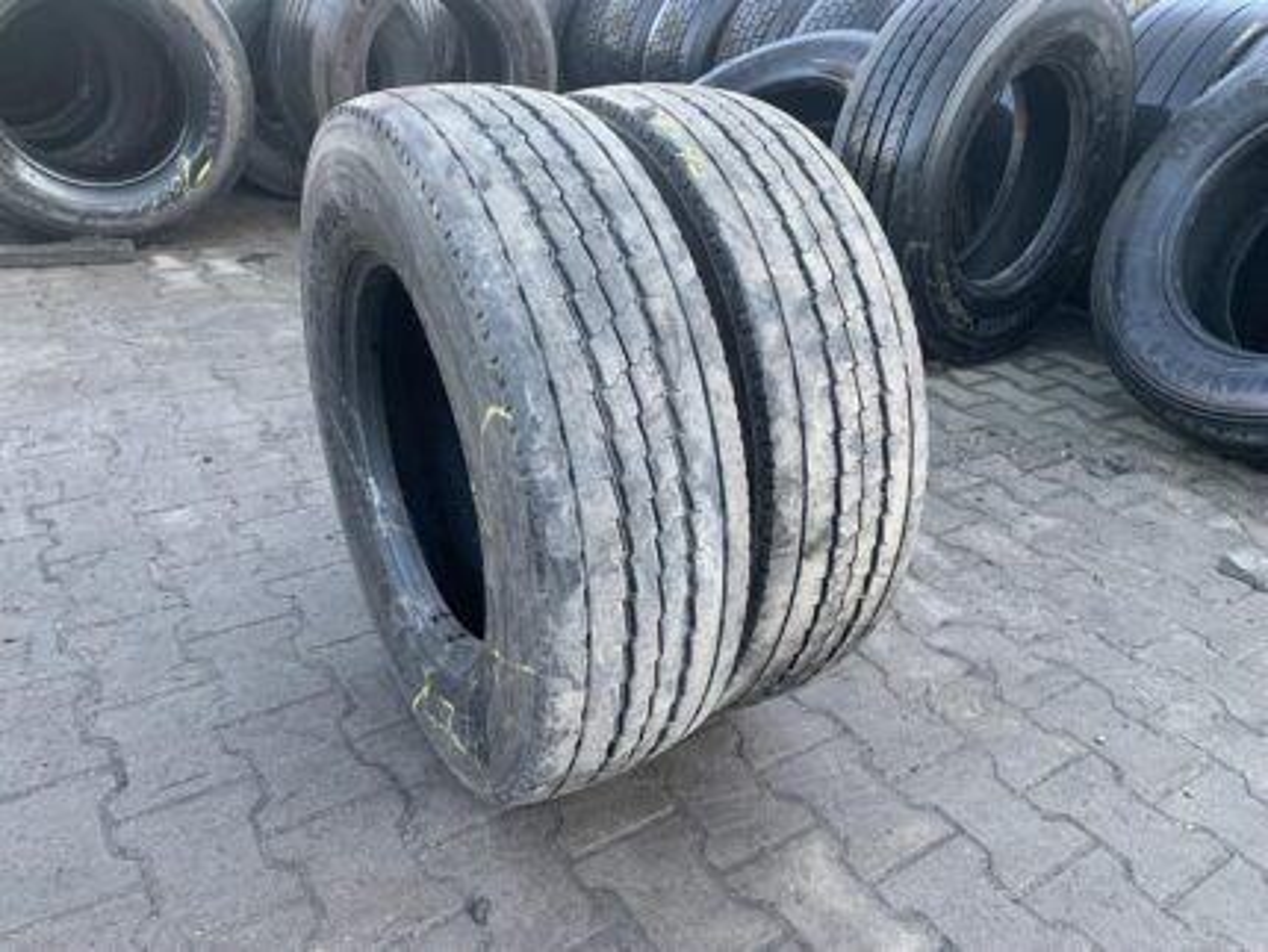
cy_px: 476
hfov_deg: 67.3
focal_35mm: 26
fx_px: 953
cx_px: 634
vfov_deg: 53.1
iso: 100
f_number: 1.8
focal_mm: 4.25
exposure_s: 1/116
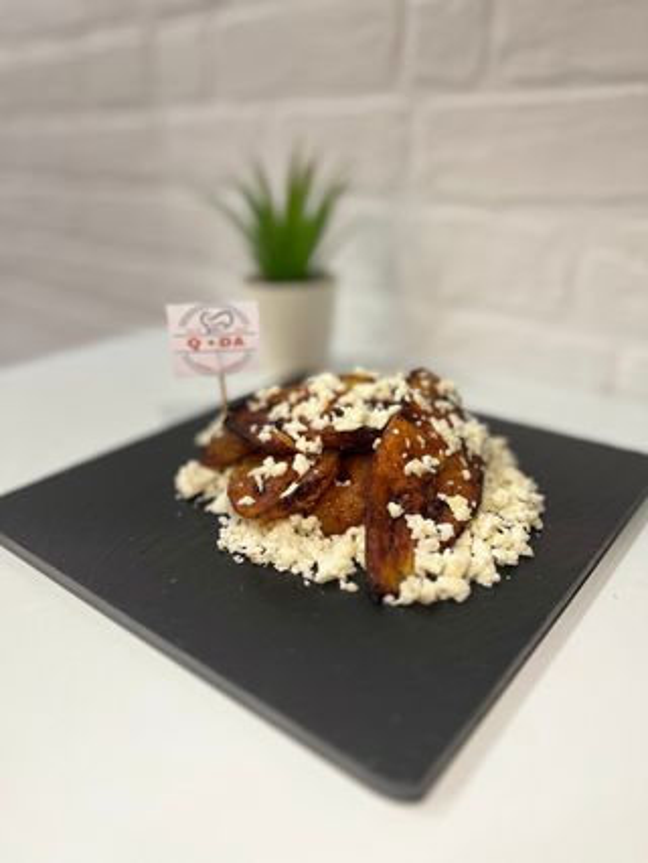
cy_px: 432
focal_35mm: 26
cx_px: 324
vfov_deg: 67.3
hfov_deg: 53.1
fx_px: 648
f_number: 1.5
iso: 80
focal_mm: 5.7
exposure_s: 1/100
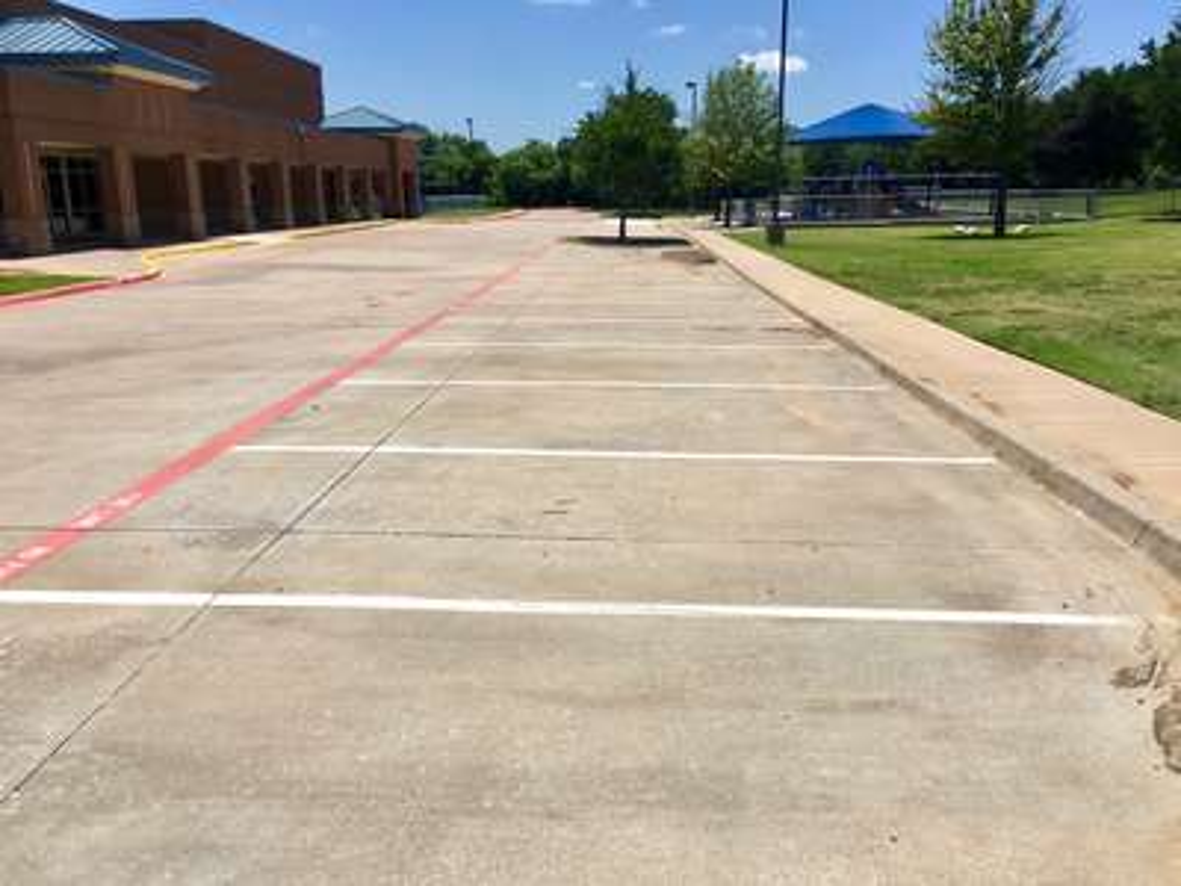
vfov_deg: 48.2
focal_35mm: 29
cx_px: 590
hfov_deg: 61.7
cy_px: 443
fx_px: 989
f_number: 2.2
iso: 25
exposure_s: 1/2653
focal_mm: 4.15
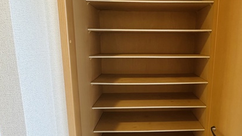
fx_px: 167
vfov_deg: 44.3
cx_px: 147
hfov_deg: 71.0
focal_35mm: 26
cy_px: 72
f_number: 2.2
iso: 320
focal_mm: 2.22
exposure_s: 1/60
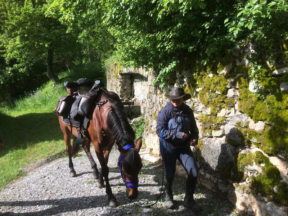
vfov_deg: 48.2
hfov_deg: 61.7
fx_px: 241
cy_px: 108
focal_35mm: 29
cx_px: 144
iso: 32
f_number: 2.2
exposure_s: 1/774
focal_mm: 4.15
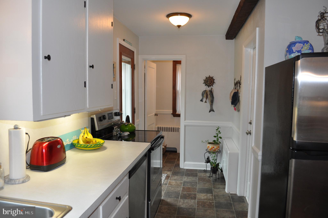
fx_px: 246
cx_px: 164
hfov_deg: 67.4
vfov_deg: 47.8
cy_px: 109
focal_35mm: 27
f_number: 4
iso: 560
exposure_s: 1/60
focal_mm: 18
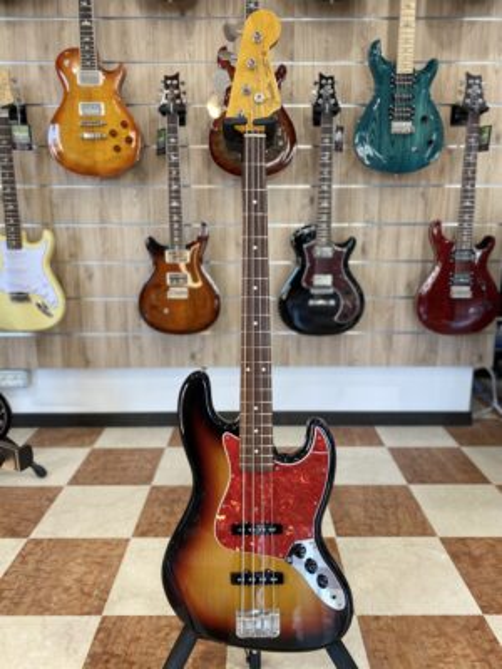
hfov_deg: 53.1
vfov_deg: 67.3
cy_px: 334
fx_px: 503
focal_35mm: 26
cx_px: 251
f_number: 1.8
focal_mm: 4.25
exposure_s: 1/100
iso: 100
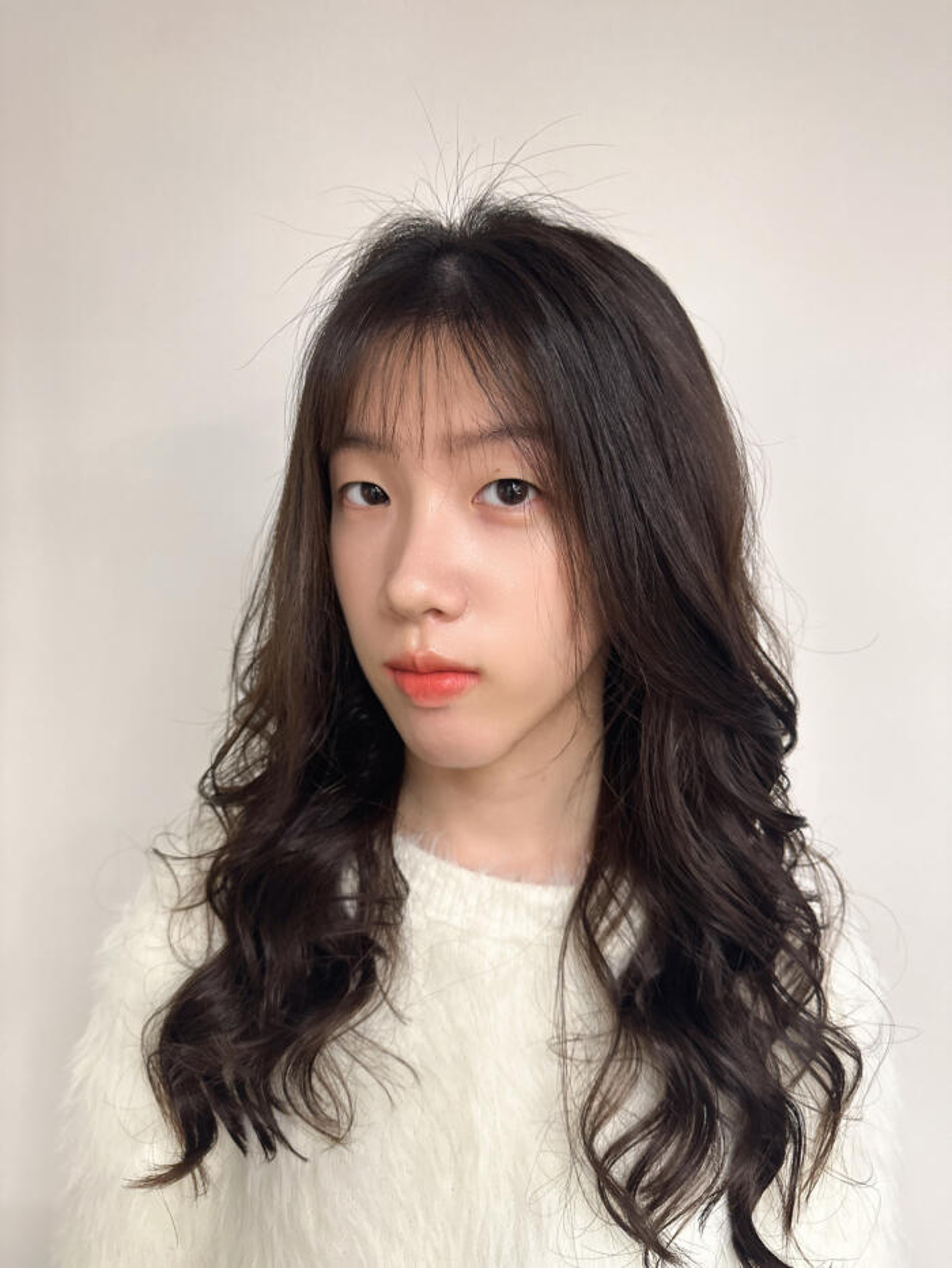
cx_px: 476
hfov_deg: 56.9
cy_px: 634
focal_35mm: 24
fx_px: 879
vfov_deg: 71.6
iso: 500
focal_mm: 6.86
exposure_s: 1/60
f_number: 1.78
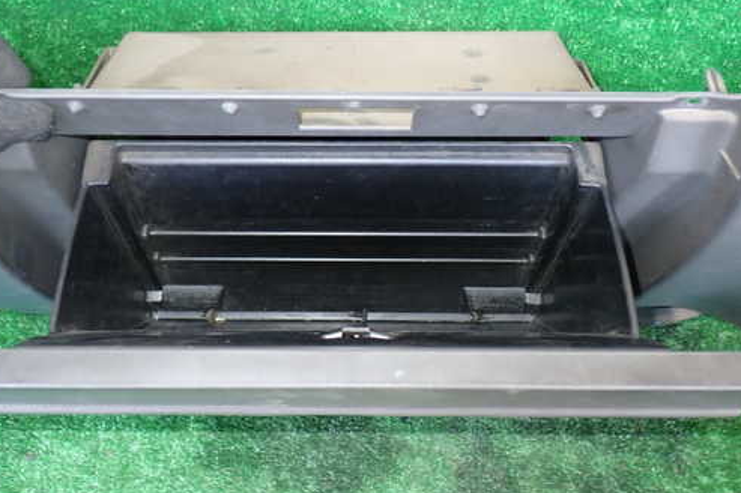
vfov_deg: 35.0
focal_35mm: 38
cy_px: 213
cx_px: 332
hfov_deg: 50.6
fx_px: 782
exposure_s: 1/30
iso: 200
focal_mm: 5.4
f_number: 2.3
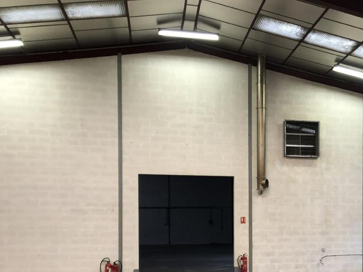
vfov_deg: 27.7
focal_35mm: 51
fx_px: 535
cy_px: 232
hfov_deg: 35.7
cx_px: 312
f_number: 1.8
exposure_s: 1/17
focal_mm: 3.99
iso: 40
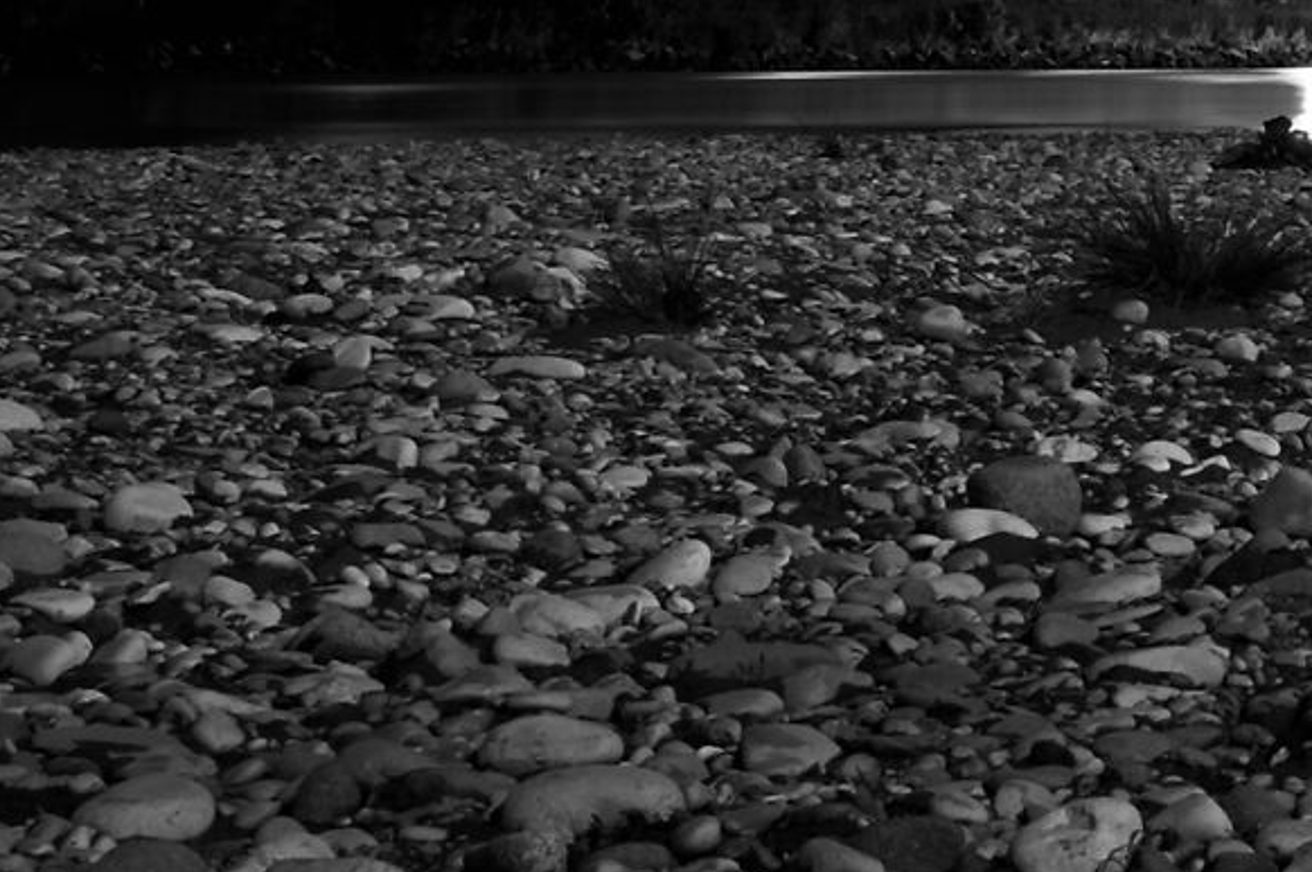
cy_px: -454
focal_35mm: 99
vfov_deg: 13.0
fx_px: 3605
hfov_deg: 17.1
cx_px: 2322
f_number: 22
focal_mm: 24
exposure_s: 30
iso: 200
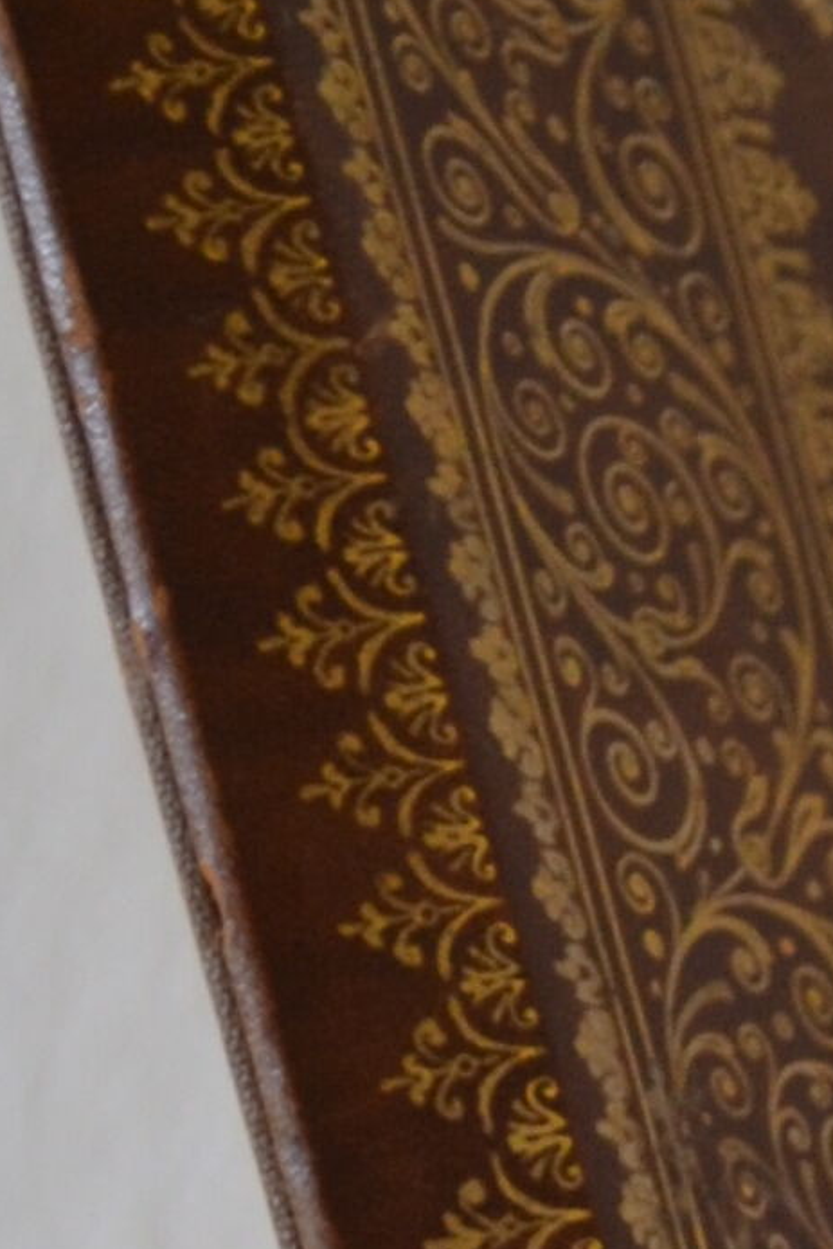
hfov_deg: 5.5
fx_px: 8291
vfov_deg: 8.3
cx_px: 2123
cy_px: 2282
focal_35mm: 239
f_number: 4
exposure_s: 1/50
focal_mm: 24
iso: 400
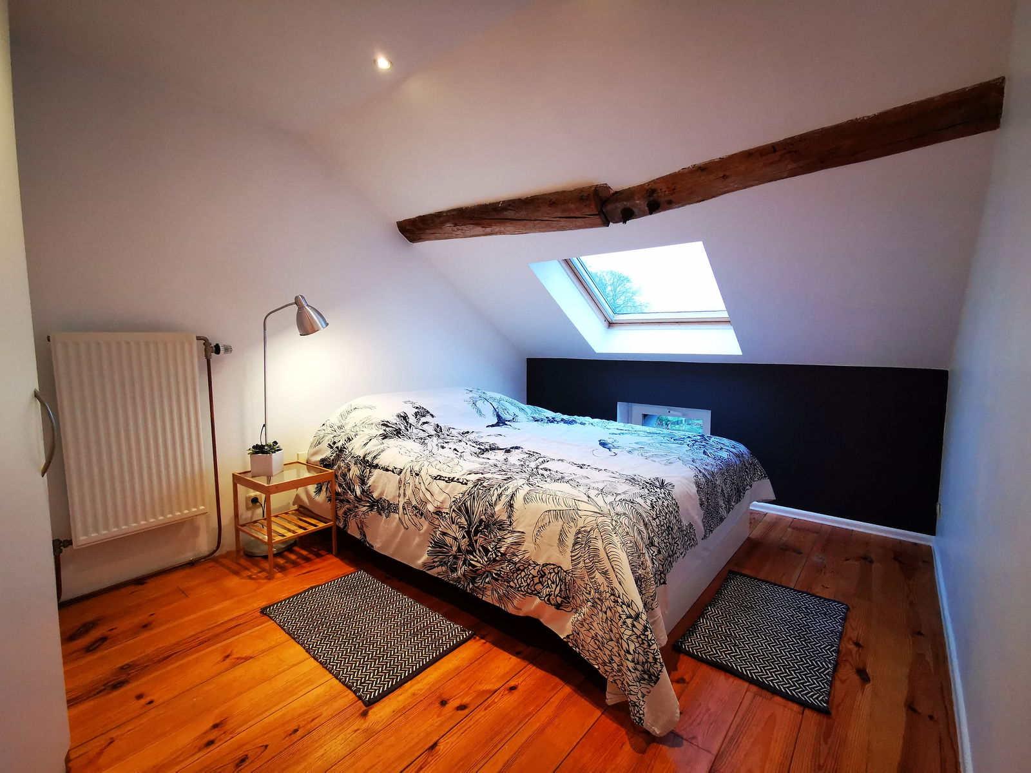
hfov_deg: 94.5
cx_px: 516
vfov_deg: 78.1
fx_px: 477
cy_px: 386
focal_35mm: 16
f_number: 2.2
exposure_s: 1/33.3
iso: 320
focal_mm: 2.35
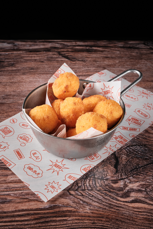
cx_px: 77
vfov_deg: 42.7
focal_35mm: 46
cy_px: 113
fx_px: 293
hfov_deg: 29.2
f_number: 11
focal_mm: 30
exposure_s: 1/125
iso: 400
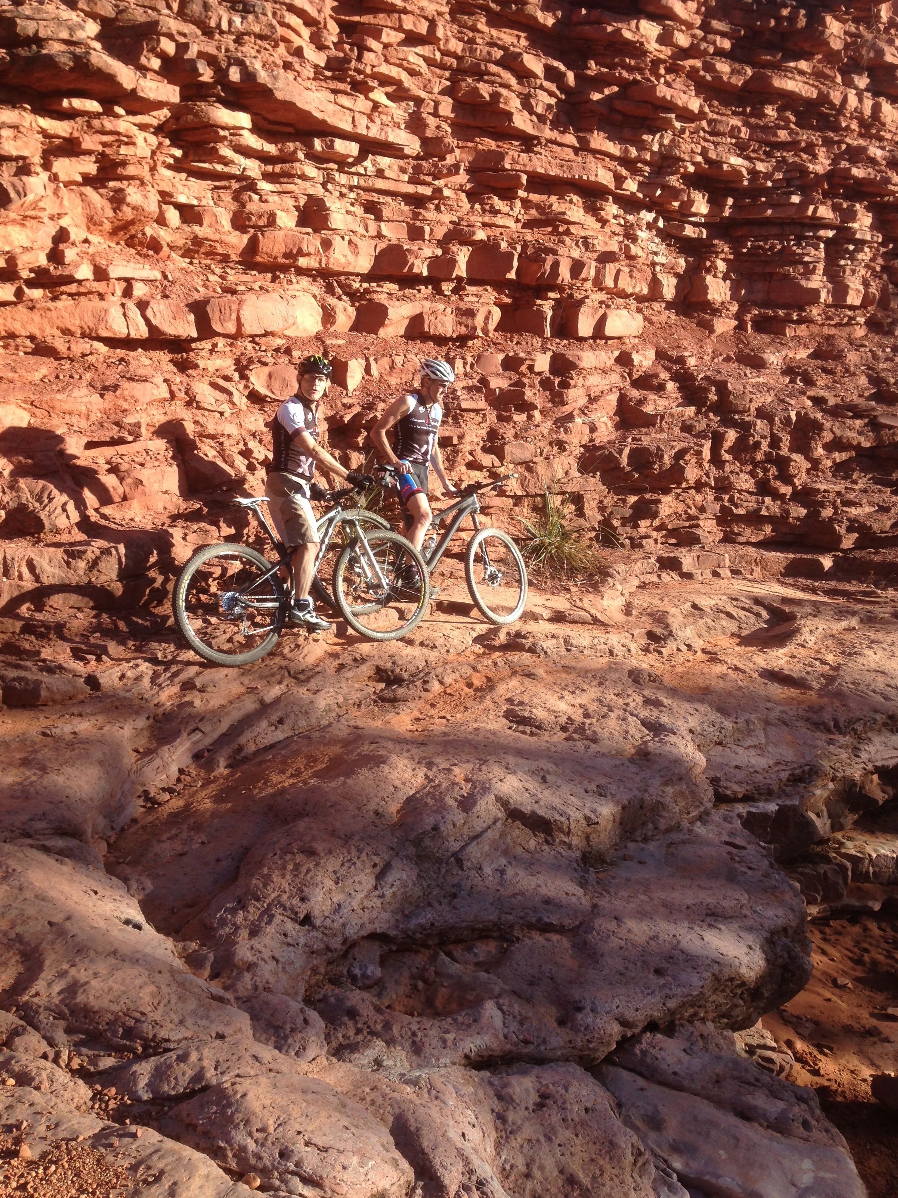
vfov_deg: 54.0
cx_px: 455
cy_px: 588
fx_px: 1176
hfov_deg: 41.8
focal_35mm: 34
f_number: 2.4
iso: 50
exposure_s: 1/511
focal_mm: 4.12
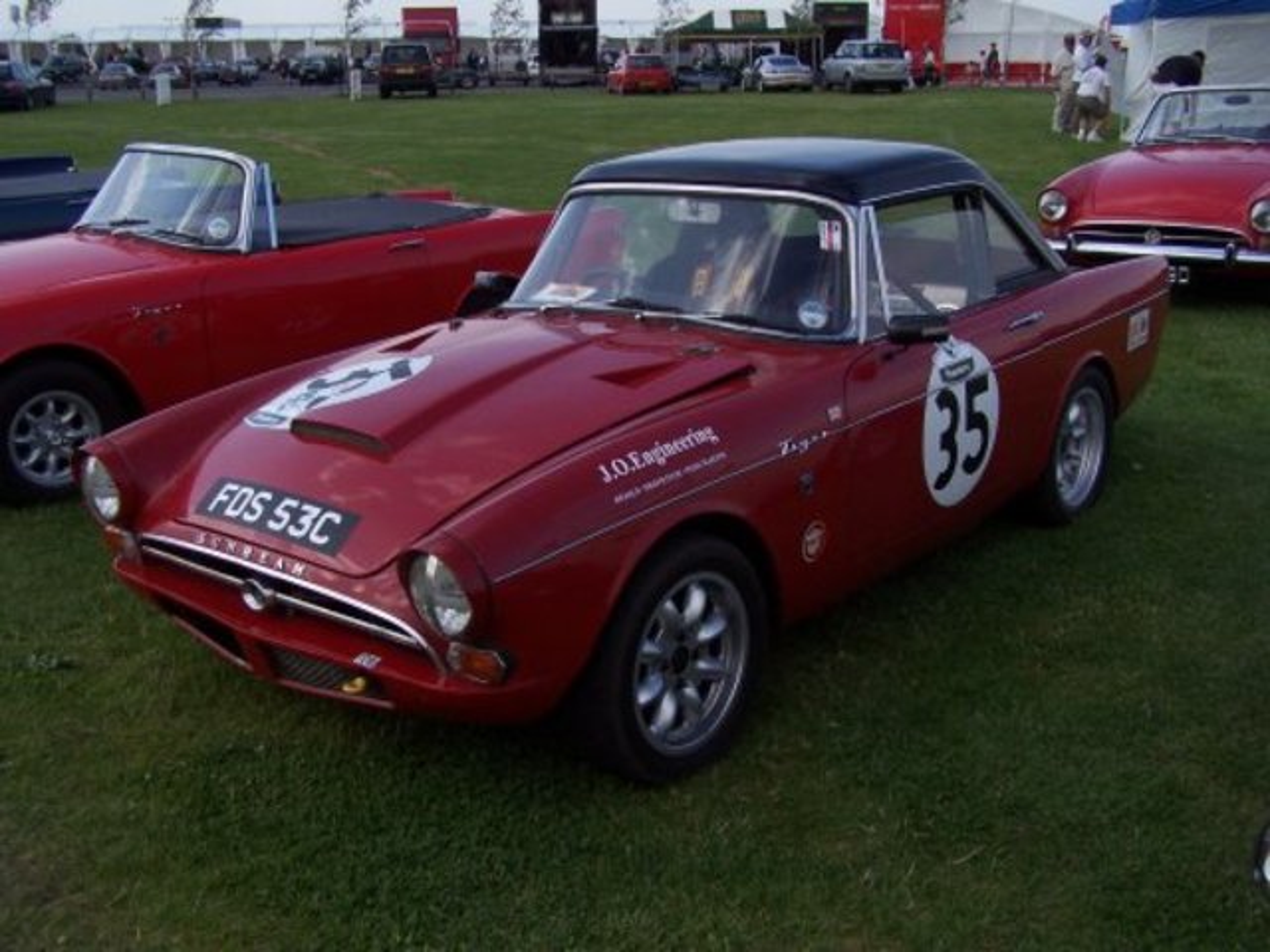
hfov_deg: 49.0
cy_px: 476
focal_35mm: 38
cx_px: 635
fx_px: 1394
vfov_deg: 37.7
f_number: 4
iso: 100
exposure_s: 1/750
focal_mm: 6.3
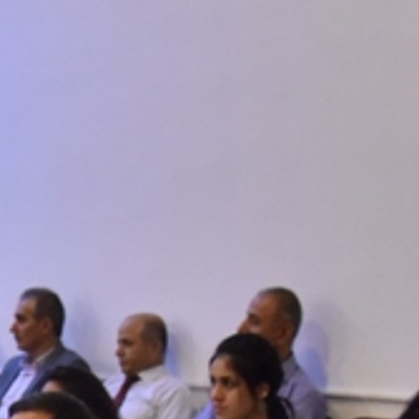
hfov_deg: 13.5
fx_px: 1712
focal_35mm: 125
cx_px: -93
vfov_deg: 13.0
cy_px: 684
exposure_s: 1/50
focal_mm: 24
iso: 3200
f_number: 4
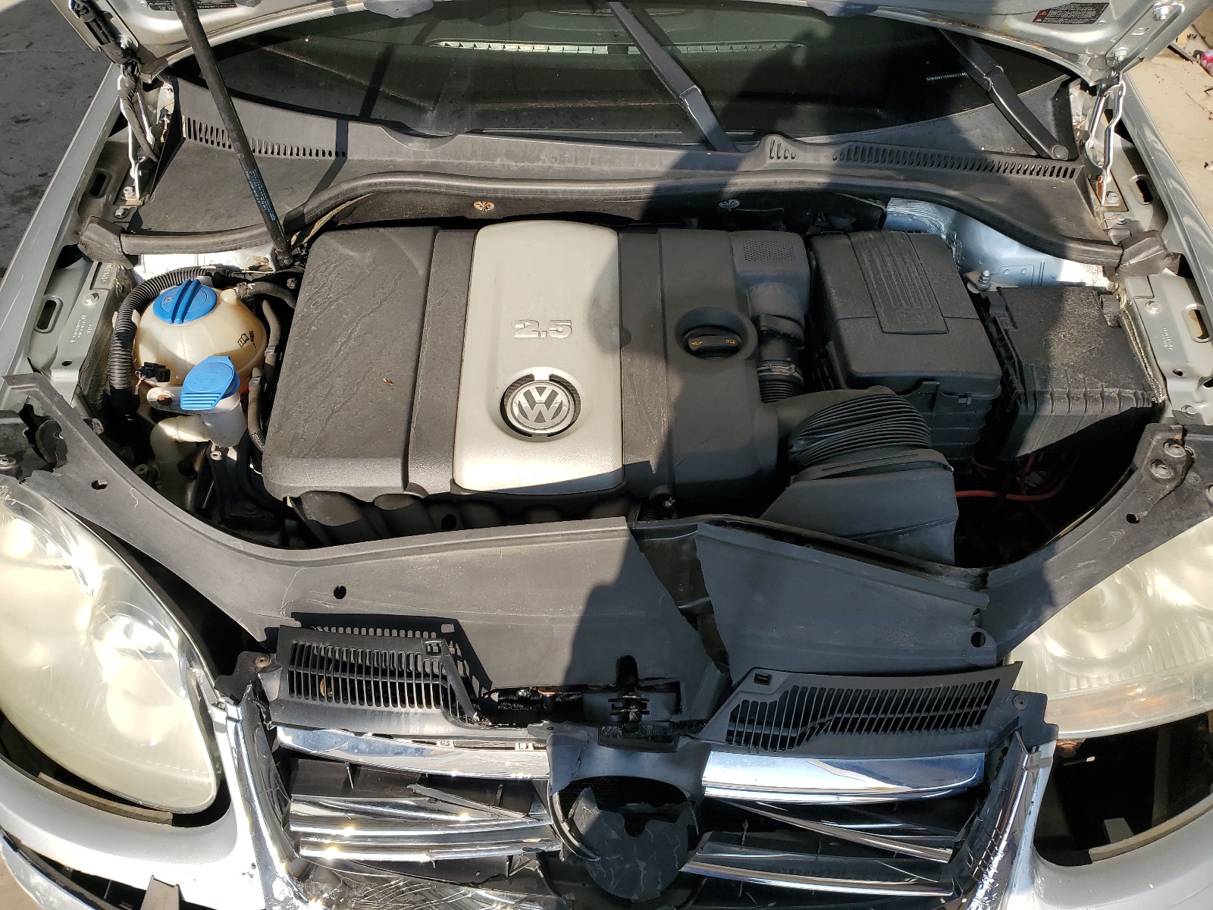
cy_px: 455
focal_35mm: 26
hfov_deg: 67.3
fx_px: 911
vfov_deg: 53.1
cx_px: 606
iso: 50
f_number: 1.5
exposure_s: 1/1250
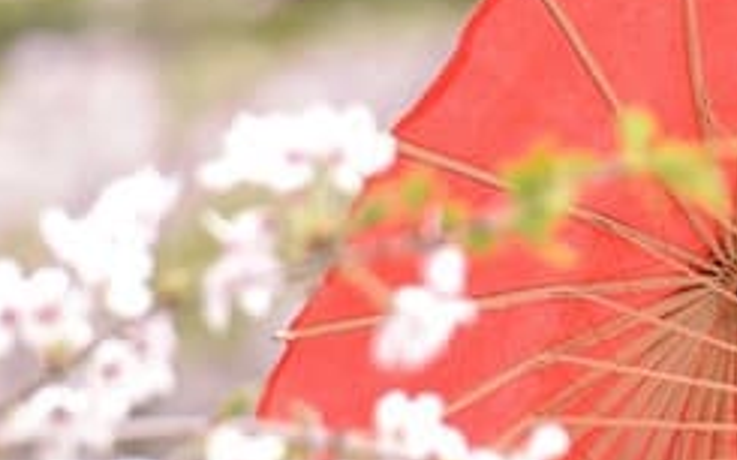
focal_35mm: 1196
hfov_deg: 1.8
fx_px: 24017
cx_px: 1170
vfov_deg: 1.1
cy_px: 149
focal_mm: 200
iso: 1000
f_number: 4
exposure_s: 1/2000
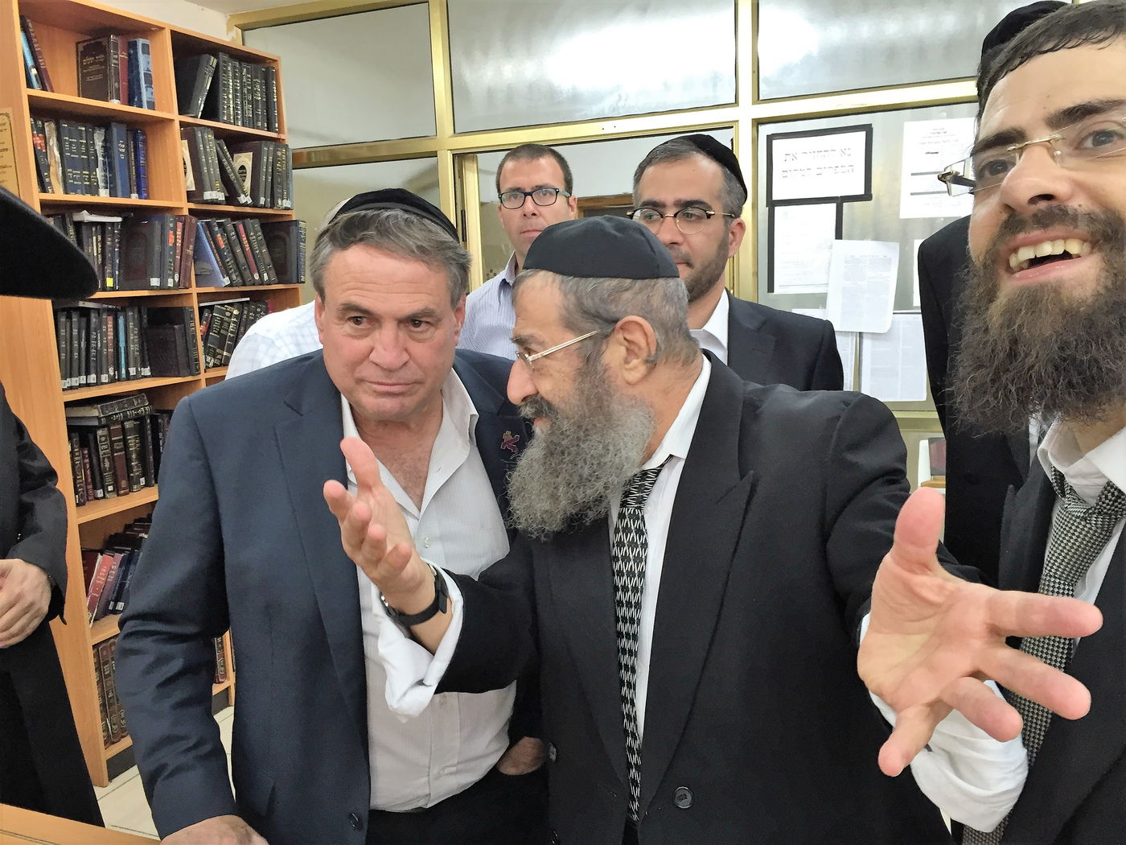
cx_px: 563
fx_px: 943
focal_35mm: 29
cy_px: 422
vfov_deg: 48.2
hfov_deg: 61.7
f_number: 2.2
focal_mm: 4.15
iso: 64
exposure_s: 1/33
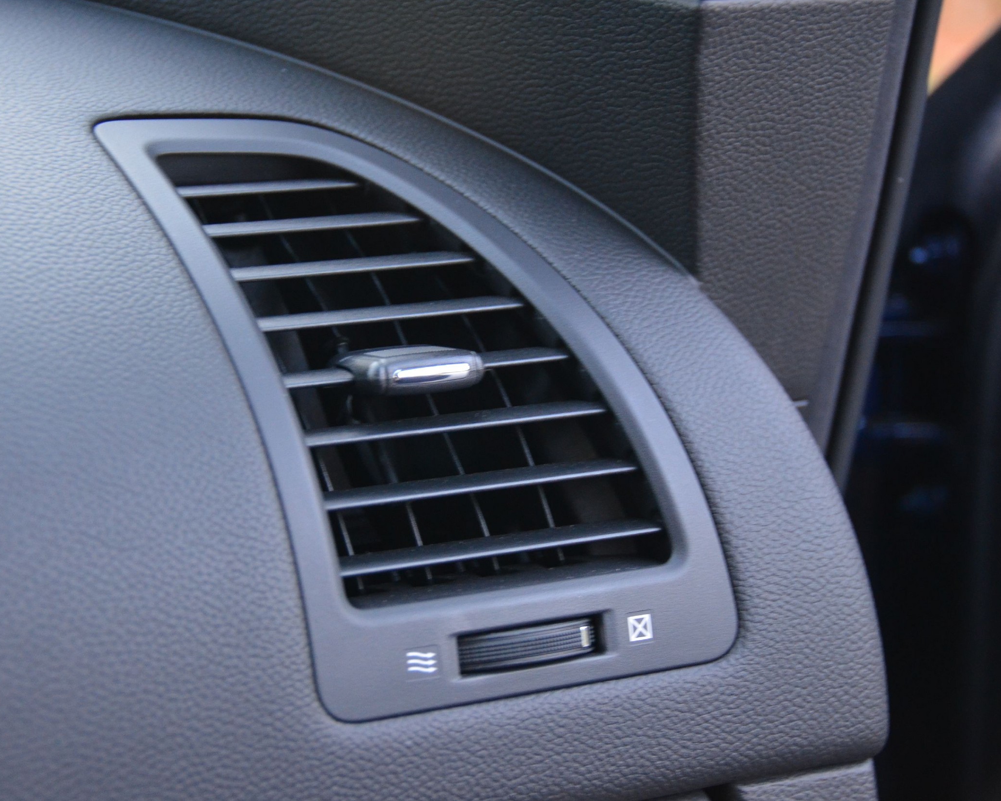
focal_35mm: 102
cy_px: 400
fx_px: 3022
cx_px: 432
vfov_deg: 15.1
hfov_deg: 18.8
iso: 1600
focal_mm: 60
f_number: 4.8
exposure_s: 1/80
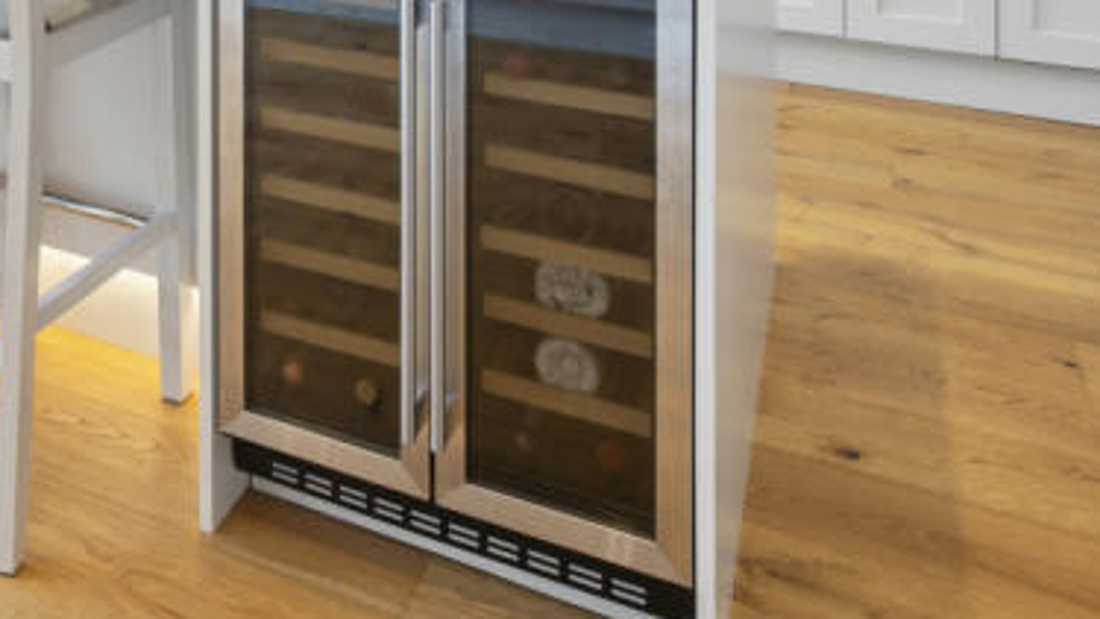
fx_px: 1167
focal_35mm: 40
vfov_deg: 23.8
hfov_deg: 47.4
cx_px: 202
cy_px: -301
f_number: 16
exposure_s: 1/2
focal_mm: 14
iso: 200
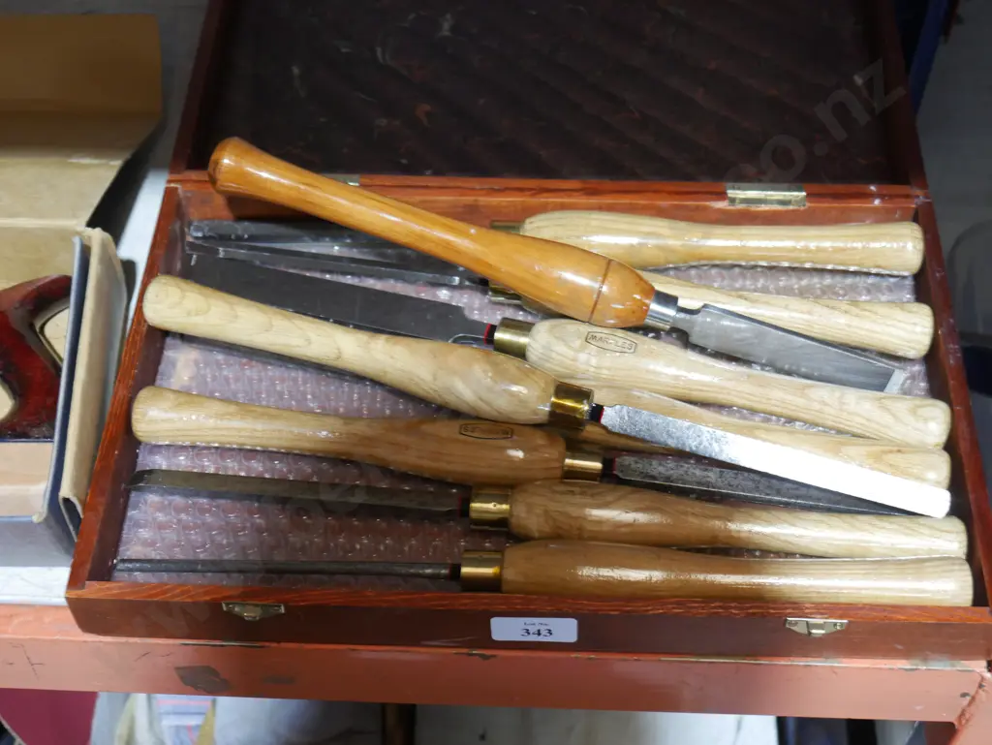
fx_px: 1434
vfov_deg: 29.1
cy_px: 372
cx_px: 496
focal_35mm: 50
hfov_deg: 38.2
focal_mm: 25
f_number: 5.3
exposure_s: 1/60
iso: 1250
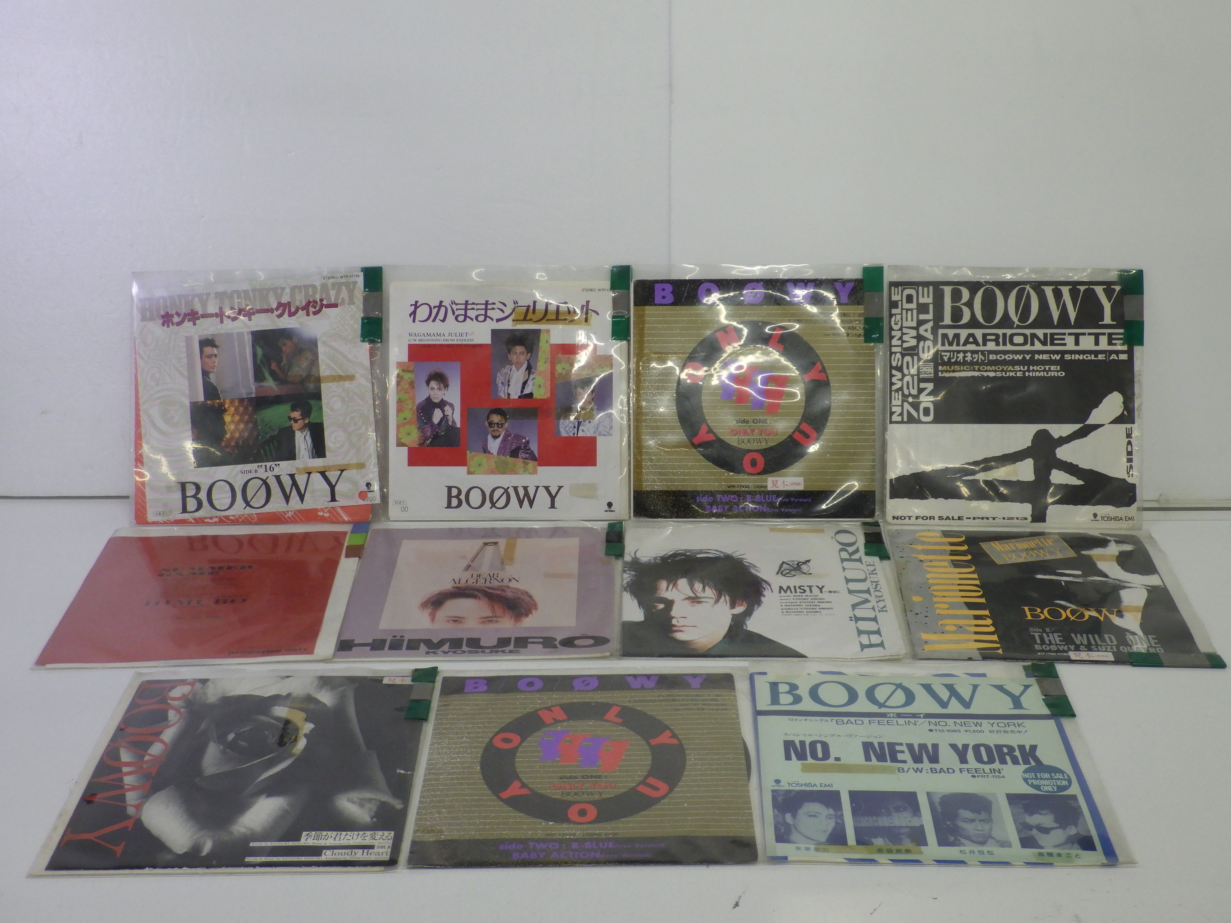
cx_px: 616
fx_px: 1494
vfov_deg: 34.3
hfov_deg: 44.8
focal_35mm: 42
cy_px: 462
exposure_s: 1/160
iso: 400
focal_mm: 7.5
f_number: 4.2
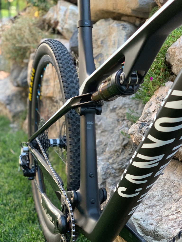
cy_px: 121
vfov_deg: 36.8
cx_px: 91
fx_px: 365
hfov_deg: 28.0
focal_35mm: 52
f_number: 2.4
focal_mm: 6
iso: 320
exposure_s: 1/60
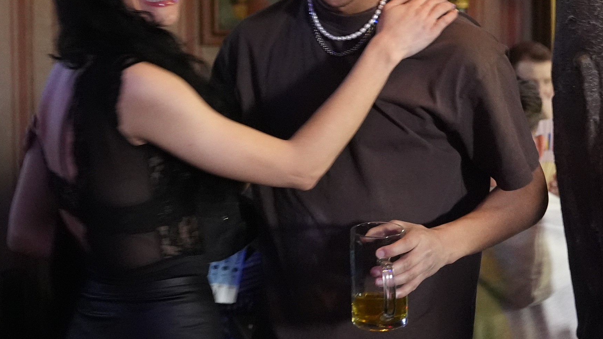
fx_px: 1519
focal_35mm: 95
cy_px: 31
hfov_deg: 22.4
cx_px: 198
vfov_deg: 12.6
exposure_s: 1/40
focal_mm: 40
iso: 6400
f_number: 2.8
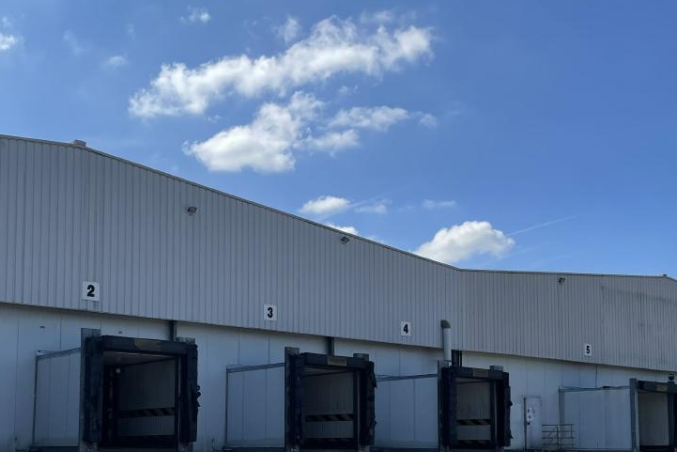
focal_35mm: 48
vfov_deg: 27.4
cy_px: 380
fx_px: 903
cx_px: 294
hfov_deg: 41.0
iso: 32
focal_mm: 4.2
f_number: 1.6
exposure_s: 1/3861
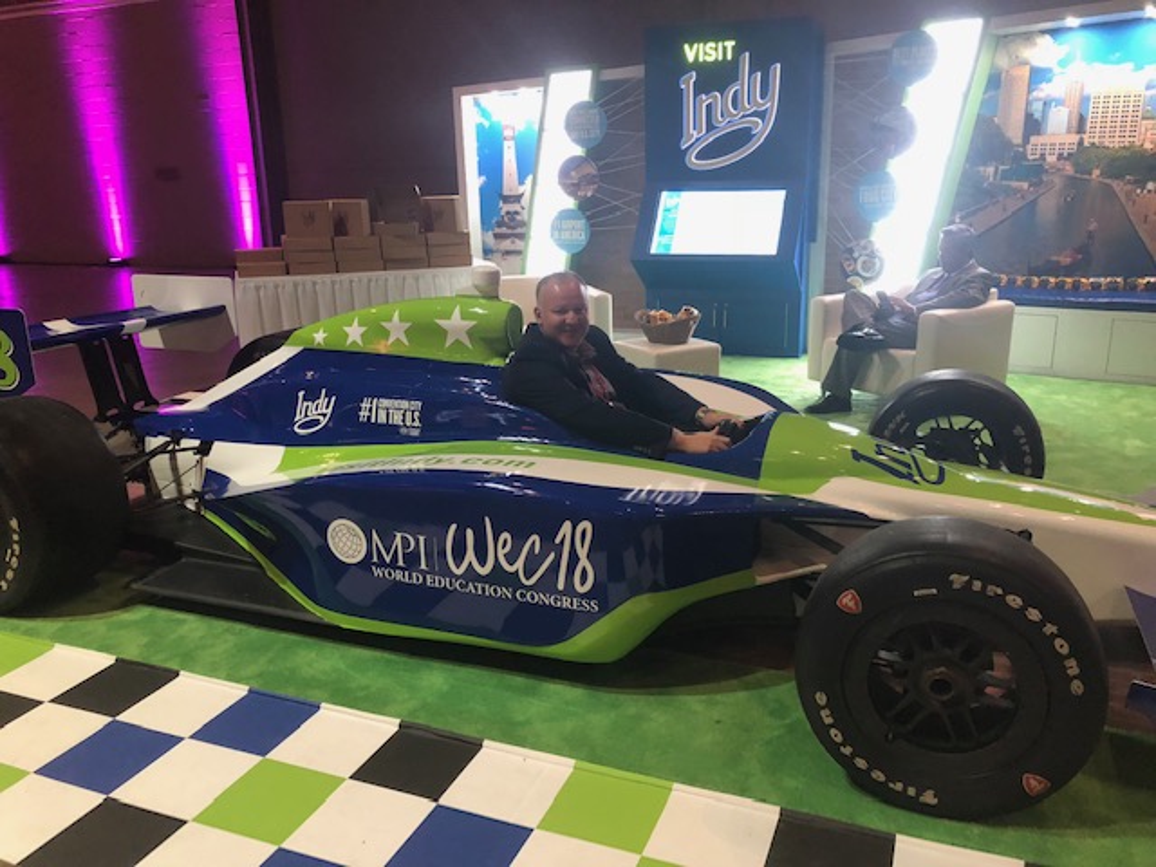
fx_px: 935
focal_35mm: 28
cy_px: 434
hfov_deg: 63.4
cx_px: 578
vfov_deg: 49.7
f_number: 1.8
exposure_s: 1/15
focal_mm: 4
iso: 100
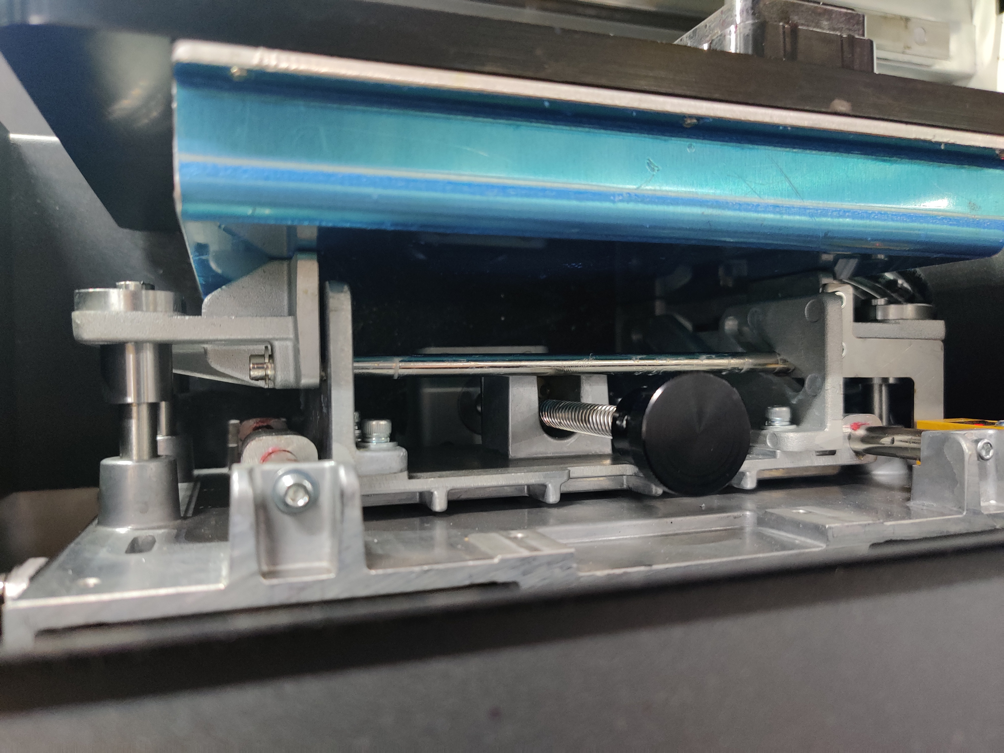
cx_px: 502
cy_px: 376
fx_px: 783
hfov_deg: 65.3
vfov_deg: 51.4
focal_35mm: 27
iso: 1250
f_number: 1.65
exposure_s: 1/17
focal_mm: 4.75
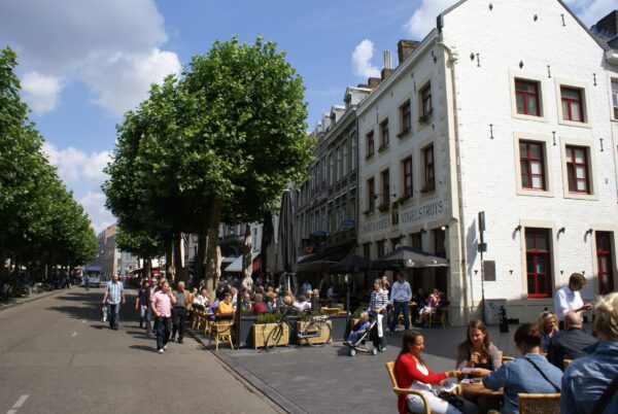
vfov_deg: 48.1
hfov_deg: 67.3
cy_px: 207
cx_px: 309
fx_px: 464
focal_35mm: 27
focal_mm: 18
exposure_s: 1/160
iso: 100
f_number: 10
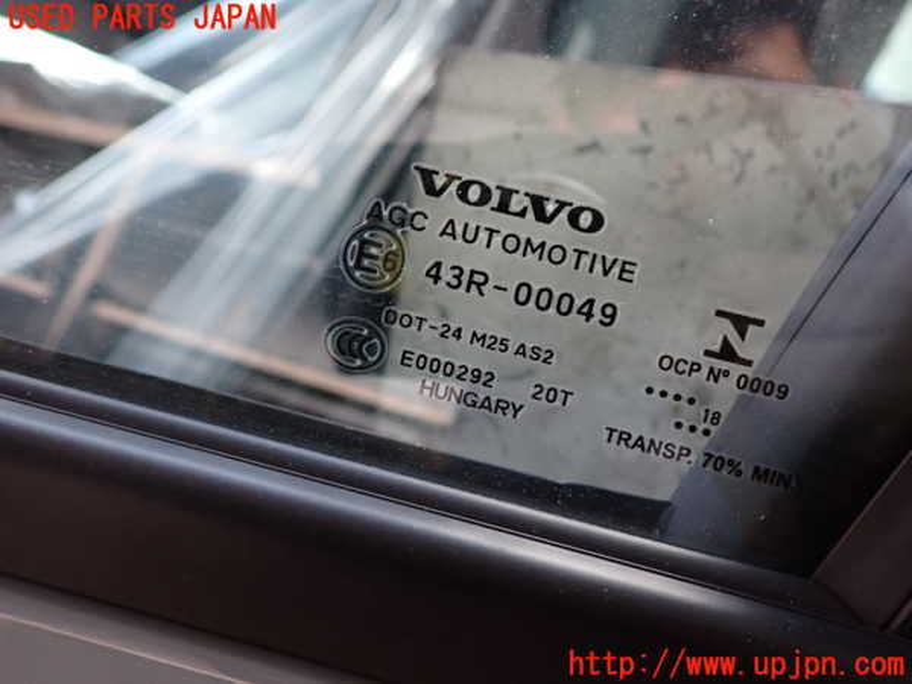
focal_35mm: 30
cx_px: 456
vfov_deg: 46.8
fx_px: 790
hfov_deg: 60.0
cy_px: 342
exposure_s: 1/30
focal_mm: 5.4
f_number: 2.3
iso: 320
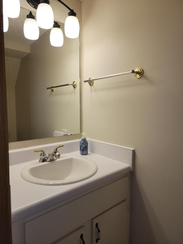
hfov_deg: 58.9
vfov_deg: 73.9
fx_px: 162
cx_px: 92
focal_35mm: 23
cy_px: 122
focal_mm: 6.4
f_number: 1.8
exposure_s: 1/120
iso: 25
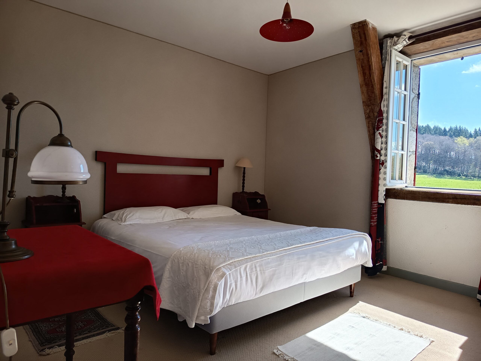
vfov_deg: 56.8
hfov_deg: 71.6
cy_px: 180
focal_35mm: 24
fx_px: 333
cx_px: 240
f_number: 1.7
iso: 81
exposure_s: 1/100
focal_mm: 5.27
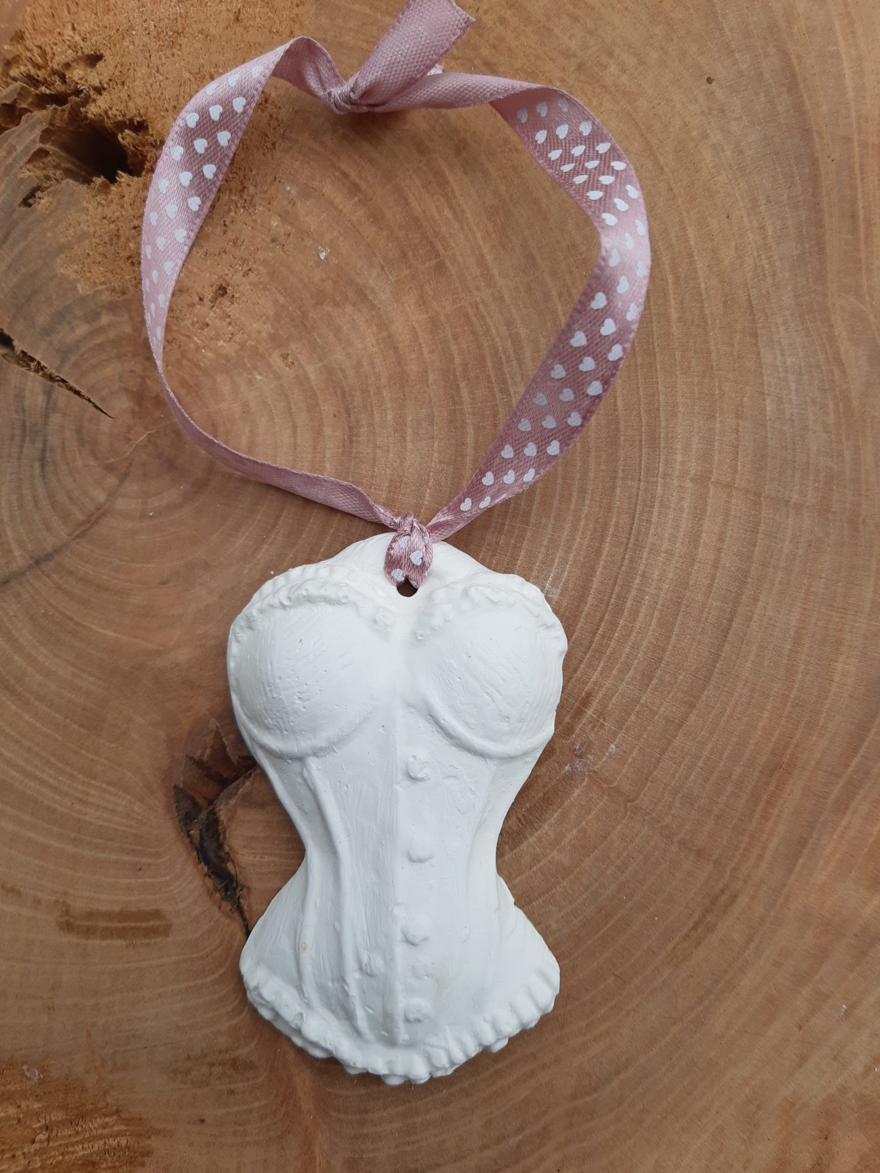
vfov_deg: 67.3
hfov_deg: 53.1
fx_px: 881
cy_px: 586
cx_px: 440
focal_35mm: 26
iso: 40
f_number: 1.7
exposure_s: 1/948
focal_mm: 3.92
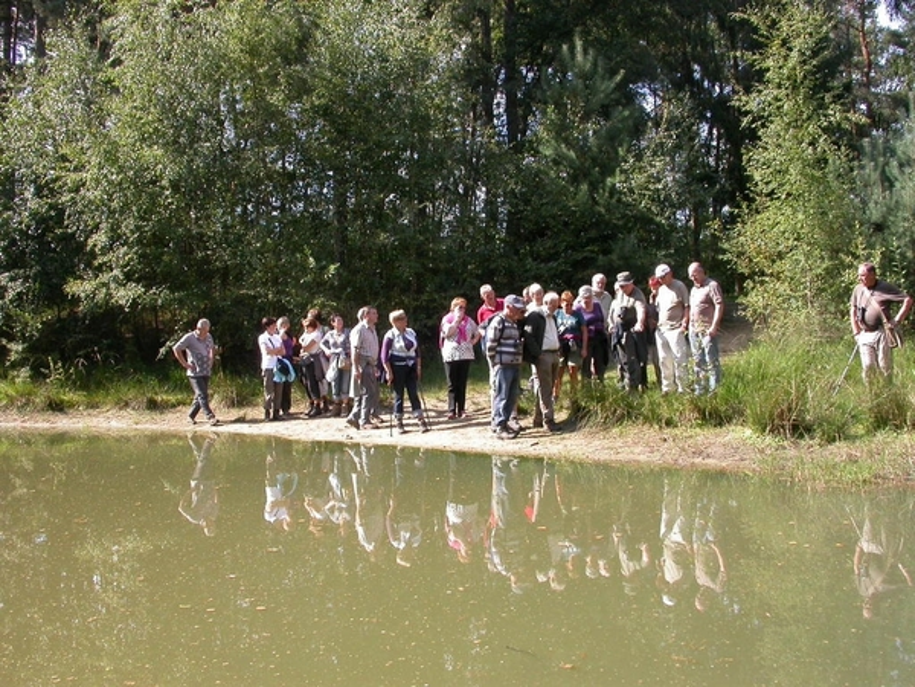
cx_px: 458
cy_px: 344
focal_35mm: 38
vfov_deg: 37.7
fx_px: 1004
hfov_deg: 49.0
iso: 100
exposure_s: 1/155
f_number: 5.3
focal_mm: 7.85
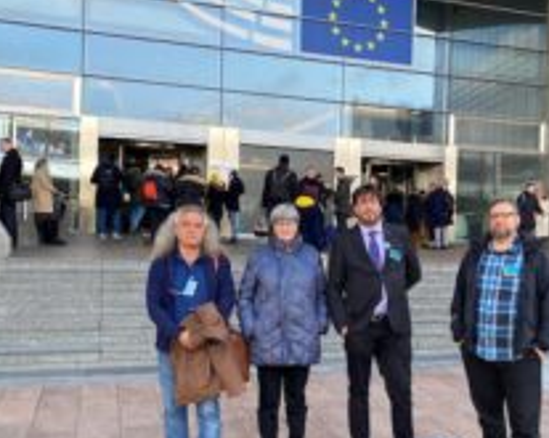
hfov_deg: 42.4
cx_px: 366
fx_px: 698
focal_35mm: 43
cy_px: 246
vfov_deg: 34.8
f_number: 1.8
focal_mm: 4.25
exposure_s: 1/177
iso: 32
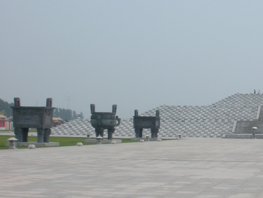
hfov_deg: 21.9
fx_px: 661
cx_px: 245
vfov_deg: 17.0
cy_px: 82
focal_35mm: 87
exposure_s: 1/372
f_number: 6.4
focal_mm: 7.7
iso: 64
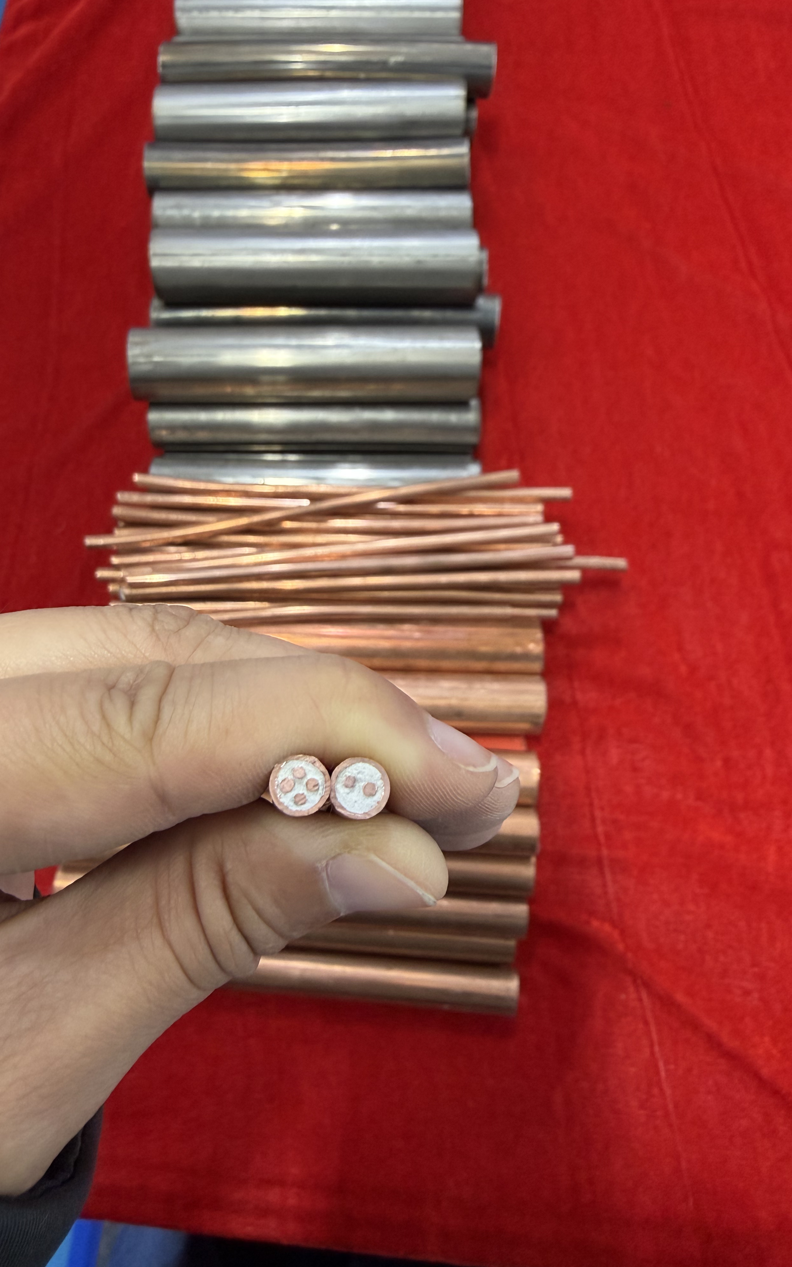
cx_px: 323
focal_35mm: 28
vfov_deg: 66.5
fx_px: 967
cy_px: 637
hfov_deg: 44.3
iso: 320
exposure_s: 1/100
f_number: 2.2
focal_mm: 2.22
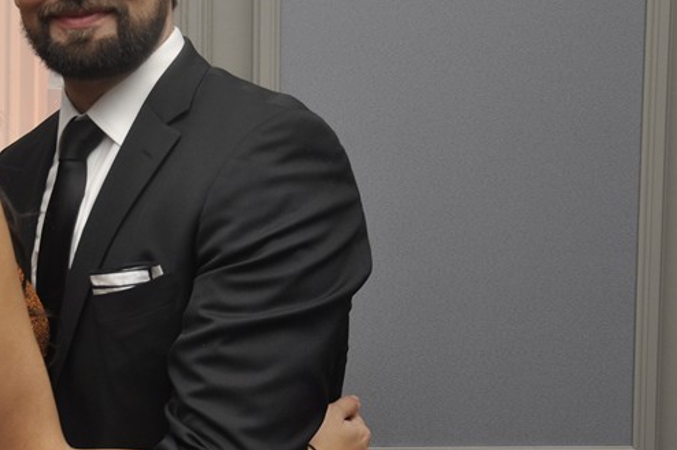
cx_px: 143
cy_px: 139
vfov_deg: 16.0
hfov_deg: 23.6
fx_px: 1596
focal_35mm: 85
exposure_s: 1/60
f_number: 5
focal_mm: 28
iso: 400
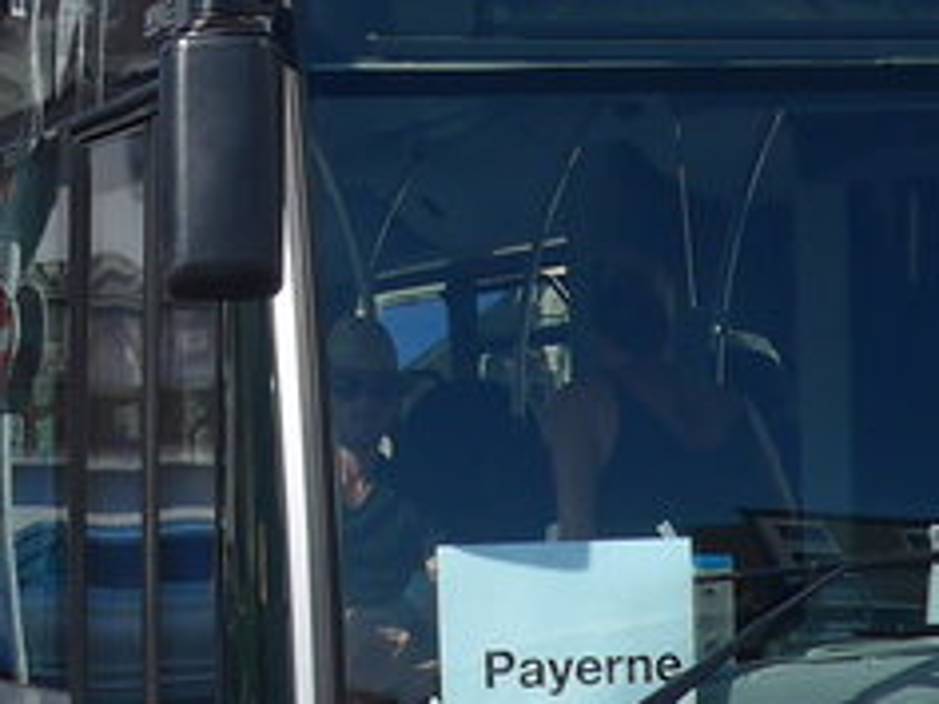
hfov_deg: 10.0
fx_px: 5371
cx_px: 302
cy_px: 346
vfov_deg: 7.5
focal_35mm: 198
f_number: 2.8
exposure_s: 1/1600
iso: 80
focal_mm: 8
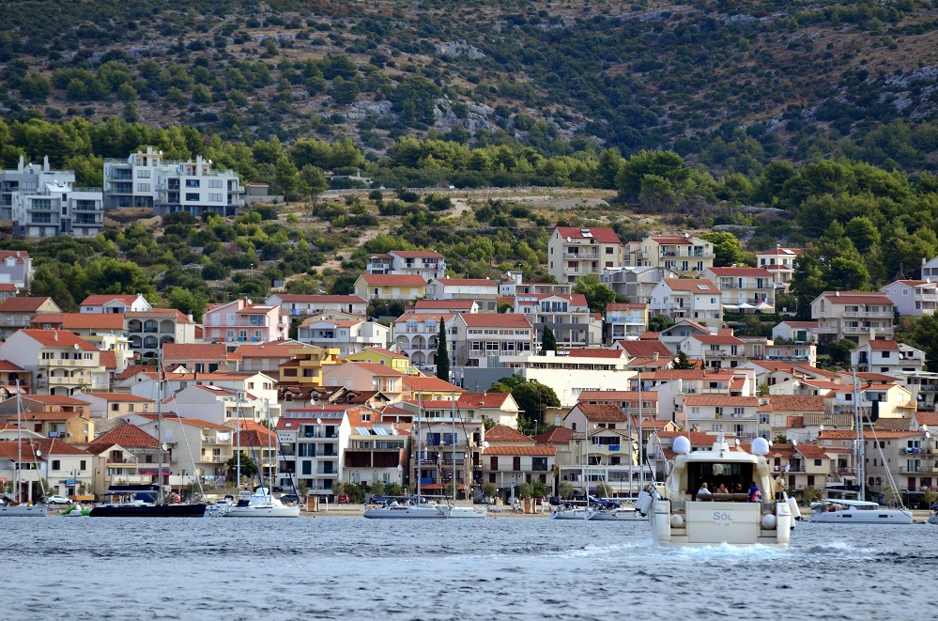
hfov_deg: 5.7
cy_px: 310
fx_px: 9358
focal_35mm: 360
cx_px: 469
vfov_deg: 3.8
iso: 640
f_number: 5.6
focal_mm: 240
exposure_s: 1/2000
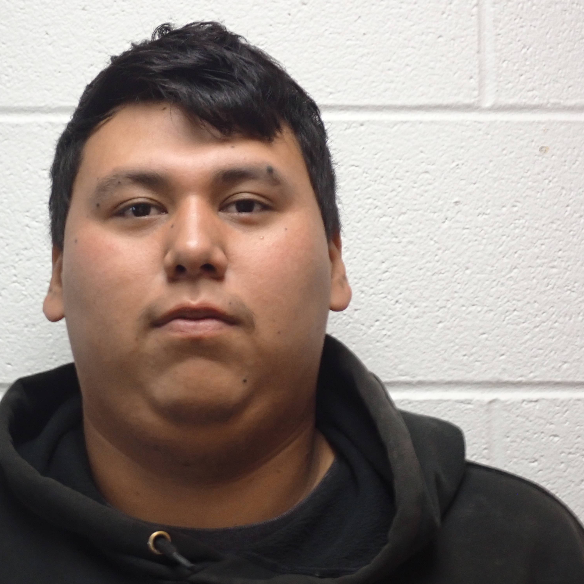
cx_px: 245
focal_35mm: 104
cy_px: 292
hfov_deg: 16.7
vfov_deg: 16.7
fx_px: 1985
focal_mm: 15.66
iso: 400
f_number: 4.5
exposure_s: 1/20
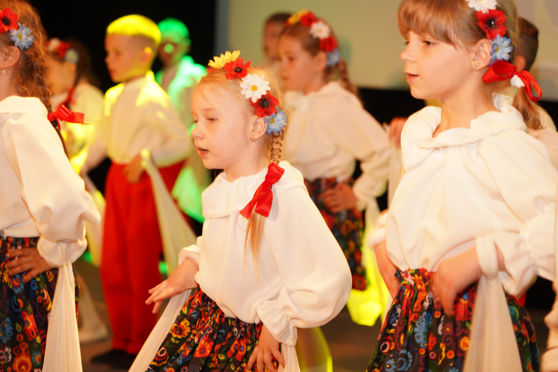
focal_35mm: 105
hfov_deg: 19.5
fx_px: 1628
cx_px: 279
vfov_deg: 13.0
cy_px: 186
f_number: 4
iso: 1000
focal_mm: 105
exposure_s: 1/100
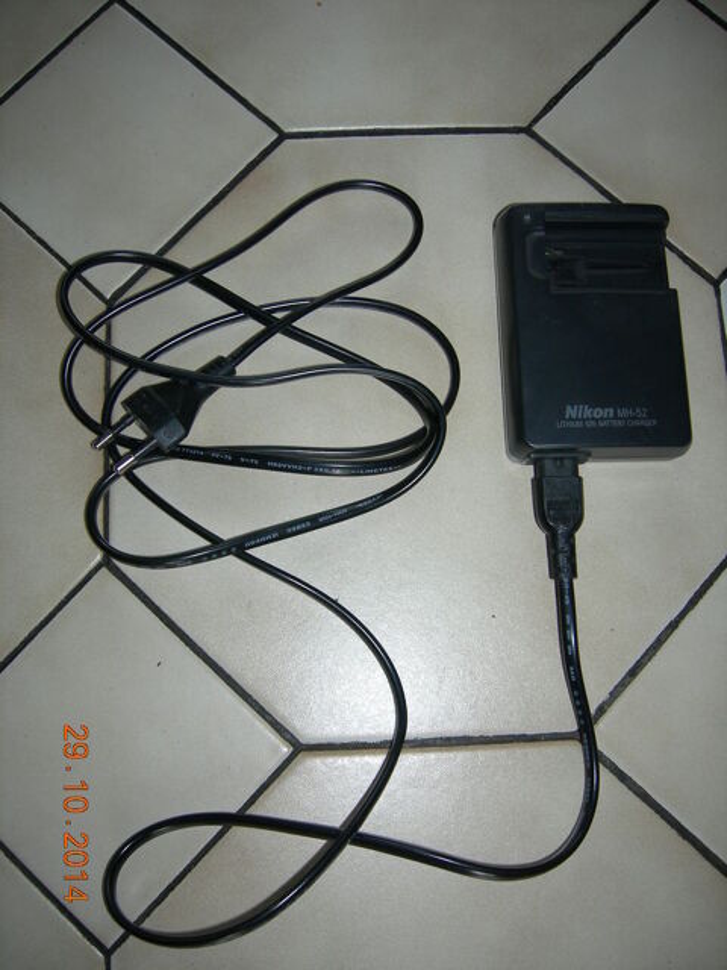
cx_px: 364
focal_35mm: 36
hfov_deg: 39.7
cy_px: 485
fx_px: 1008
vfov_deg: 51.4
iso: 64
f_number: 2.7
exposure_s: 1/60.1
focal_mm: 7.5
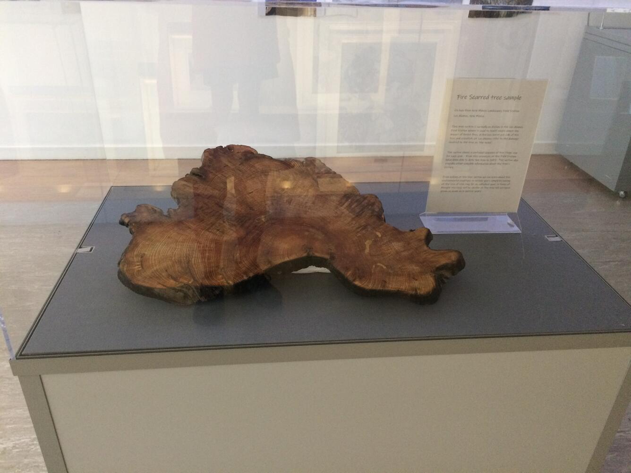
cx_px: 316
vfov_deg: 48.2
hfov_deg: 61.7
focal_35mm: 29
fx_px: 529
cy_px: 236
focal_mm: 4.15
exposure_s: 1/33
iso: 250
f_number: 2.2
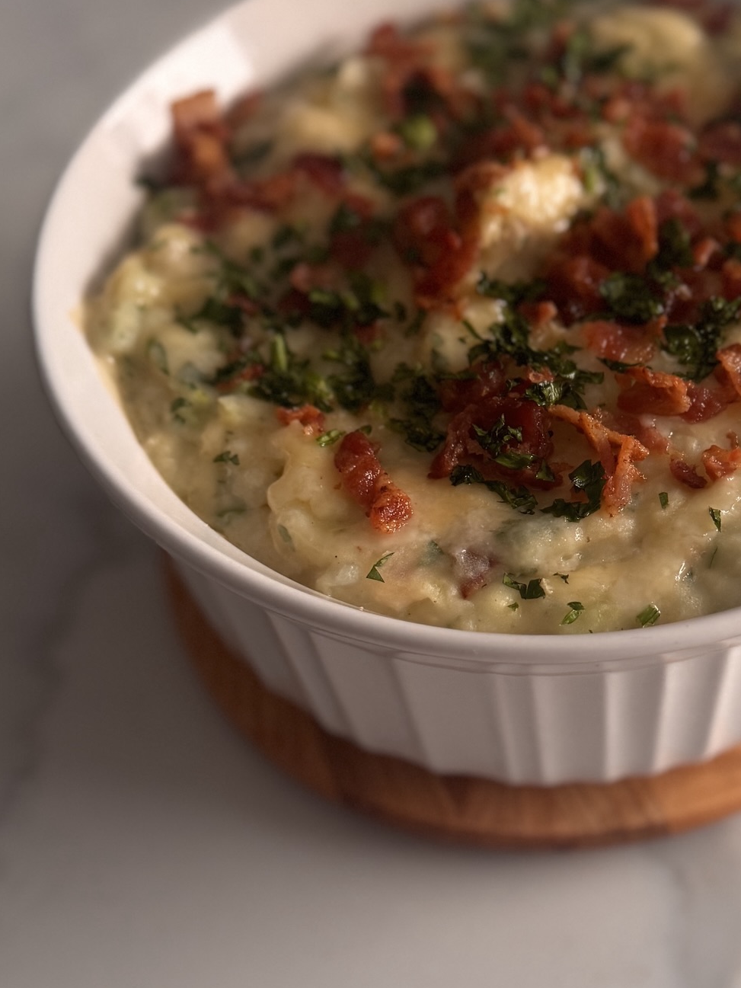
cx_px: 544
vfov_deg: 49.8
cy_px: 394
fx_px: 1056
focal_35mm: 37
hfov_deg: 37.8
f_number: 1.78
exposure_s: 1/89
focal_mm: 6.76
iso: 200
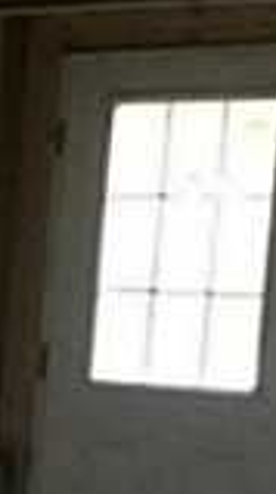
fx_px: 2076
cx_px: -673
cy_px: 553
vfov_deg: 13.3
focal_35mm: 159
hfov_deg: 6.6
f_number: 2.2
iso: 250
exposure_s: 1/17
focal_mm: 4.15
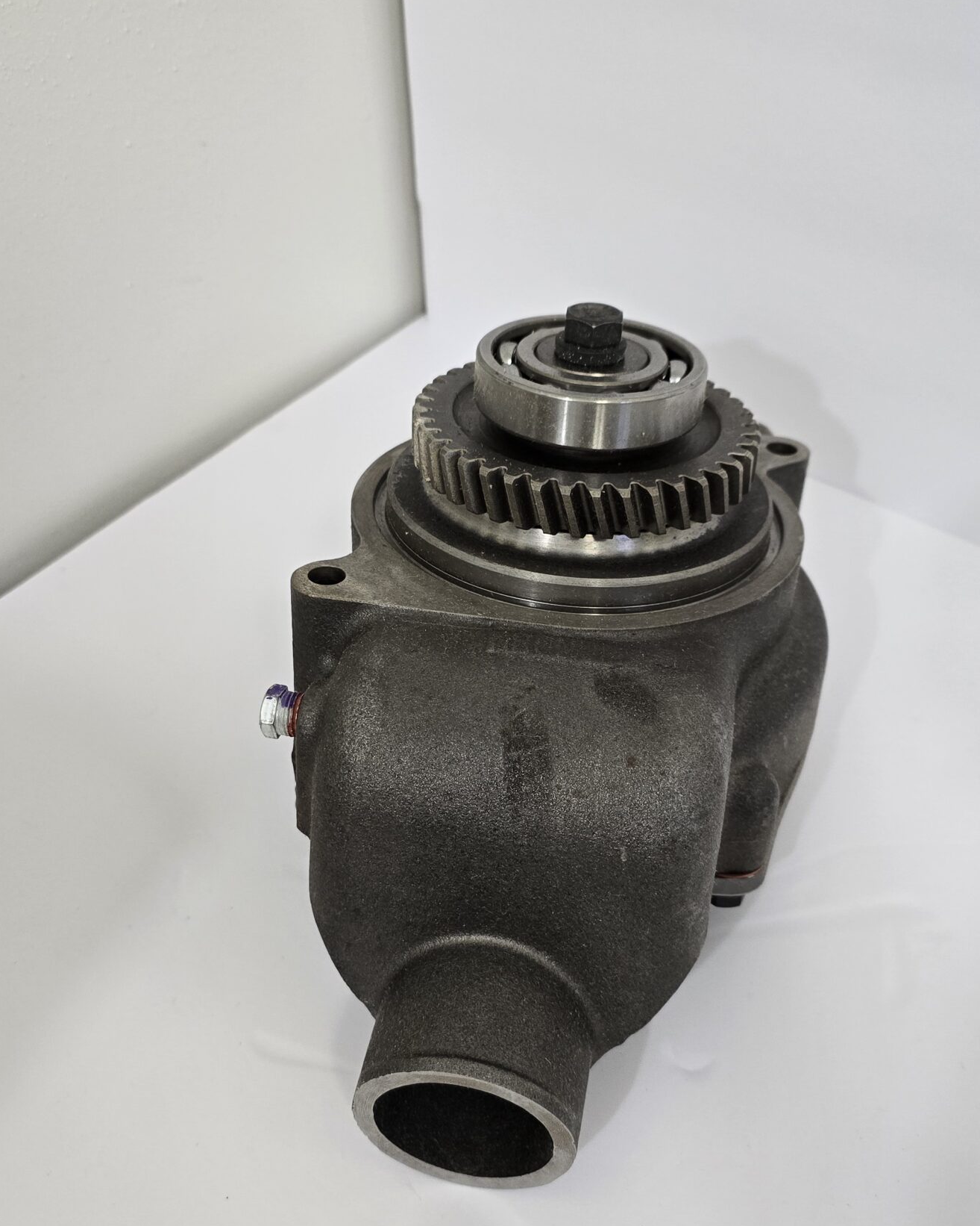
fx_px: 1269
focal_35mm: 35
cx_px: 509
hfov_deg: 42.2
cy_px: 709
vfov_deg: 51.3
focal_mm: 6.3
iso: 160
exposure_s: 1/120
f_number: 1.7
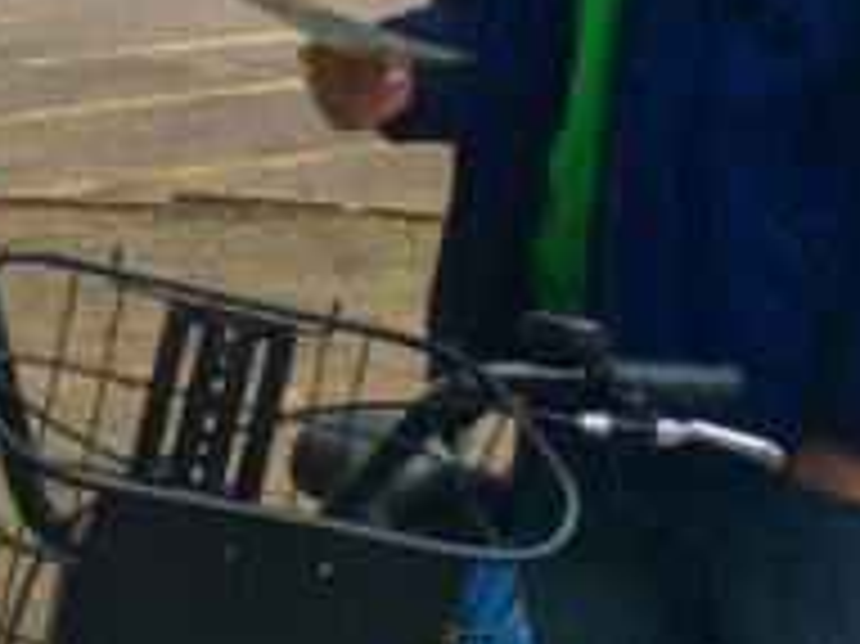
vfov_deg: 18.3
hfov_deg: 24.1
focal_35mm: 79
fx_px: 1961
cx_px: 99
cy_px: 36
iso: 32
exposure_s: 1/264
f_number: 2.2
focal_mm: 4.15
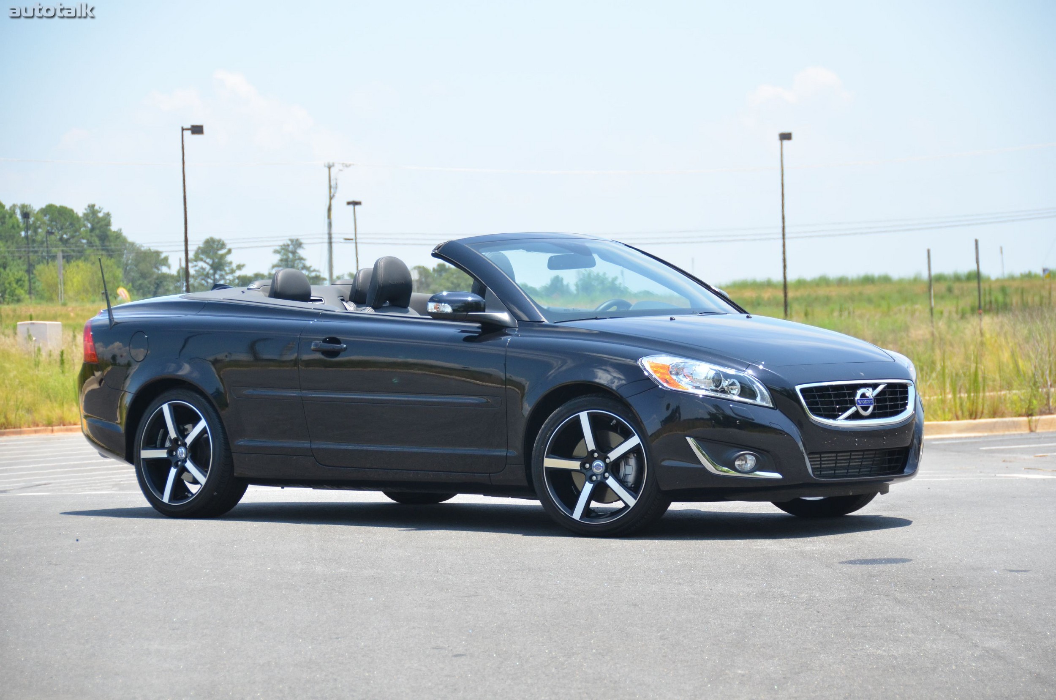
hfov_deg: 14.4
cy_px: 350
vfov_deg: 9.6
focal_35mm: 142
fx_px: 4171
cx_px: 528
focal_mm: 95
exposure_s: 1/1000
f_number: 5.3
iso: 450
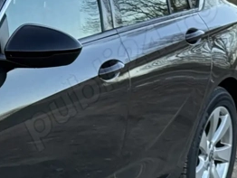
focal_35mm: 183
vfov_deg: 8.1
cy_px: 84
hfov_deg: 10.2
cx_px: -198
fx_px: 1254
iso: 100
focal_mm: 6.76
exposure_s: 1/242
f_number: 1.78
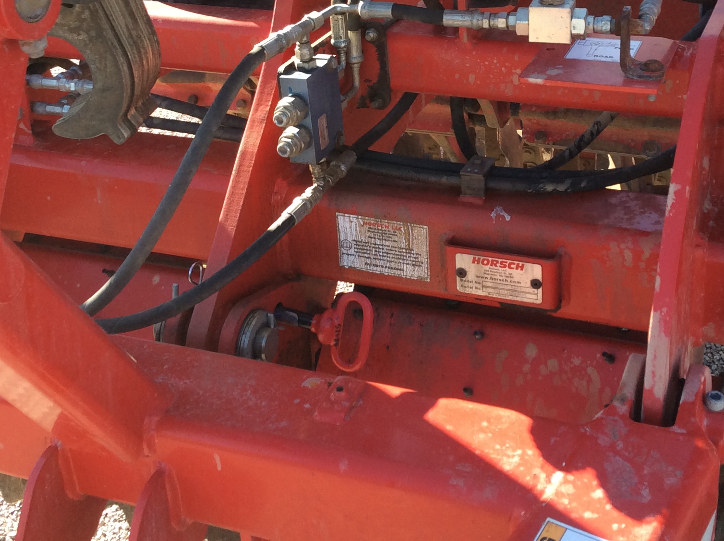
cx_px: 427
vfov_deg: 26.1
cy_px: 128
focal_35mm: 55
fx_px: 1149
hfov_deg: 34.9
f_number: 2.4
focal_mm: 3.3
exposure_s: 1/233
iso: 32
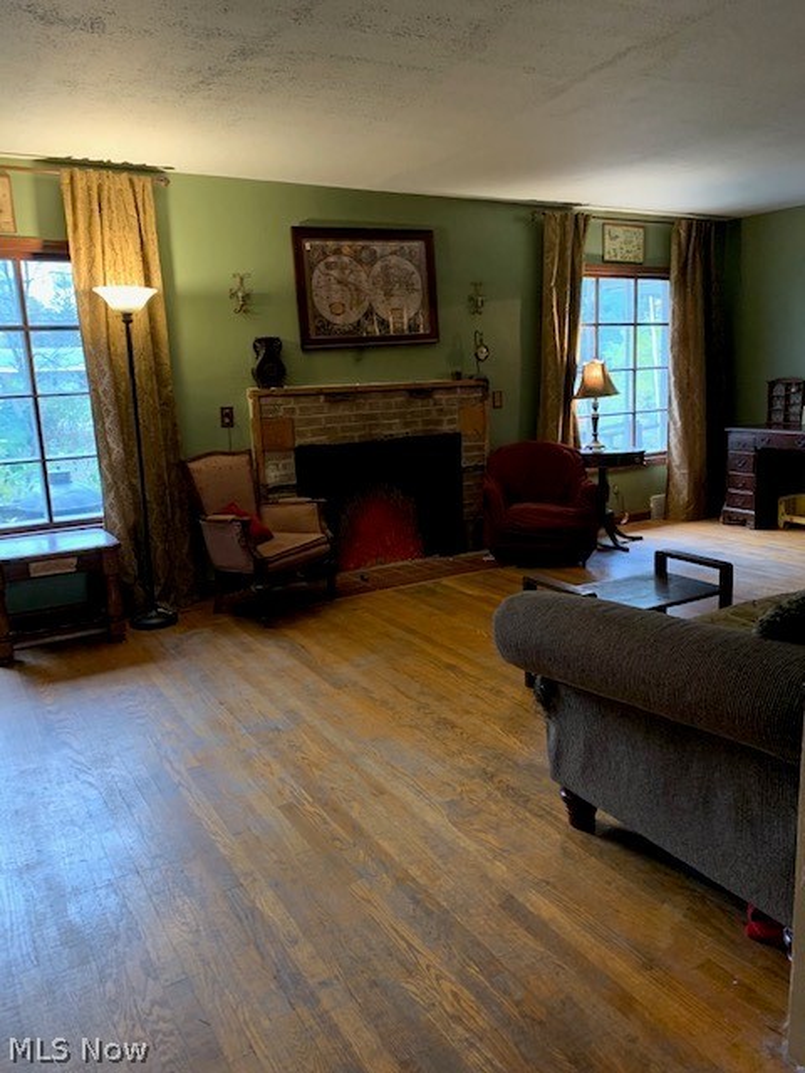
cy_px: 536
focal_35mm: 26
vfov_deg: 67.3
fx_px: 806
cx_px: 402
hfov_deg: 53.1
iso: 320
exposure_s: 1/40
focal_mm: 4.25
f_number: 1.8
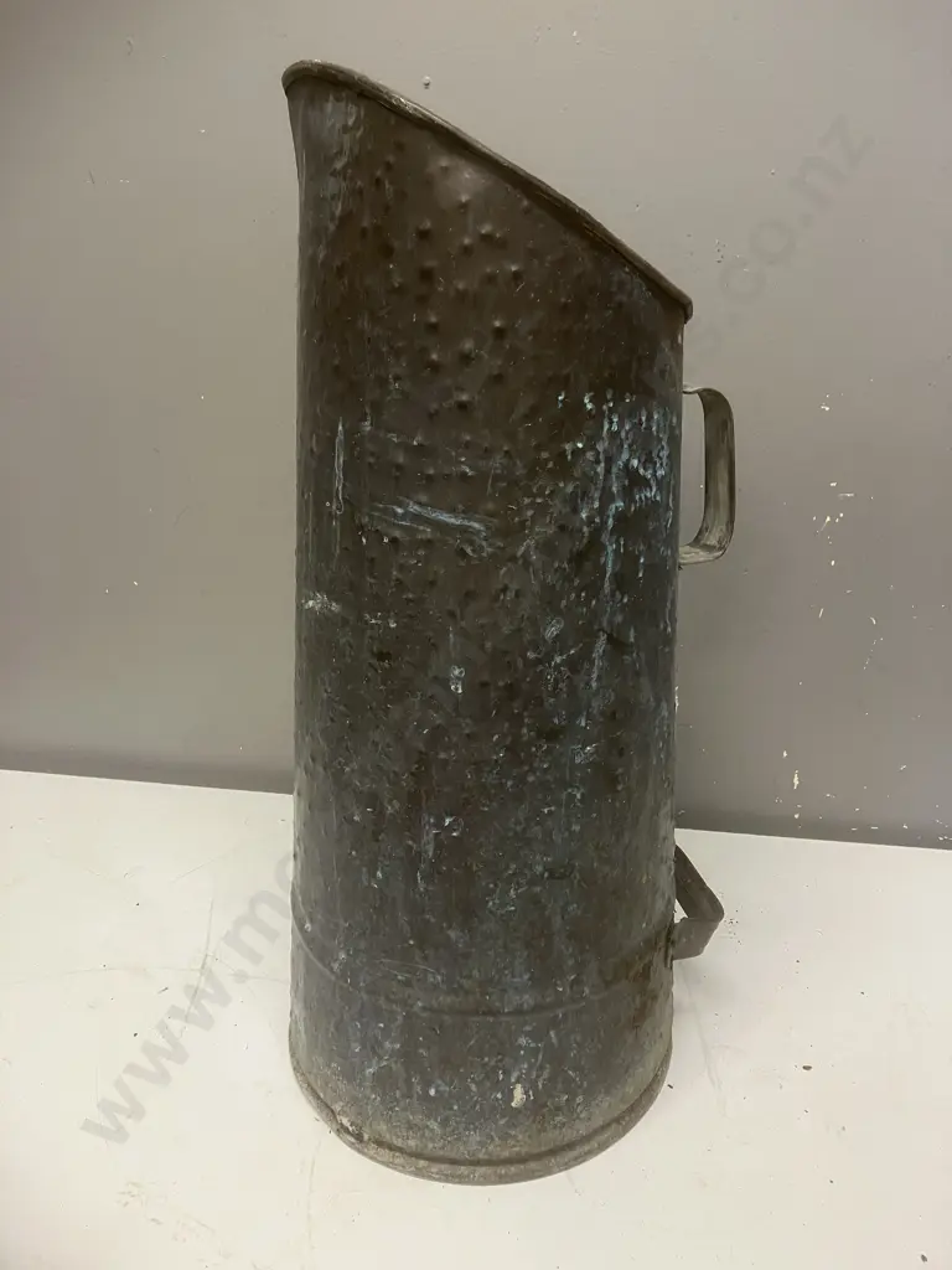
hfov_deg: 49.7
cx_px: 476
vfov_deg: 63.4
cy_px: 635
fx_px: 1027
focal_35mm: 28
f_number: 1.8
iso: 80
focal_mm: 3.99
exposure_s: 1/50
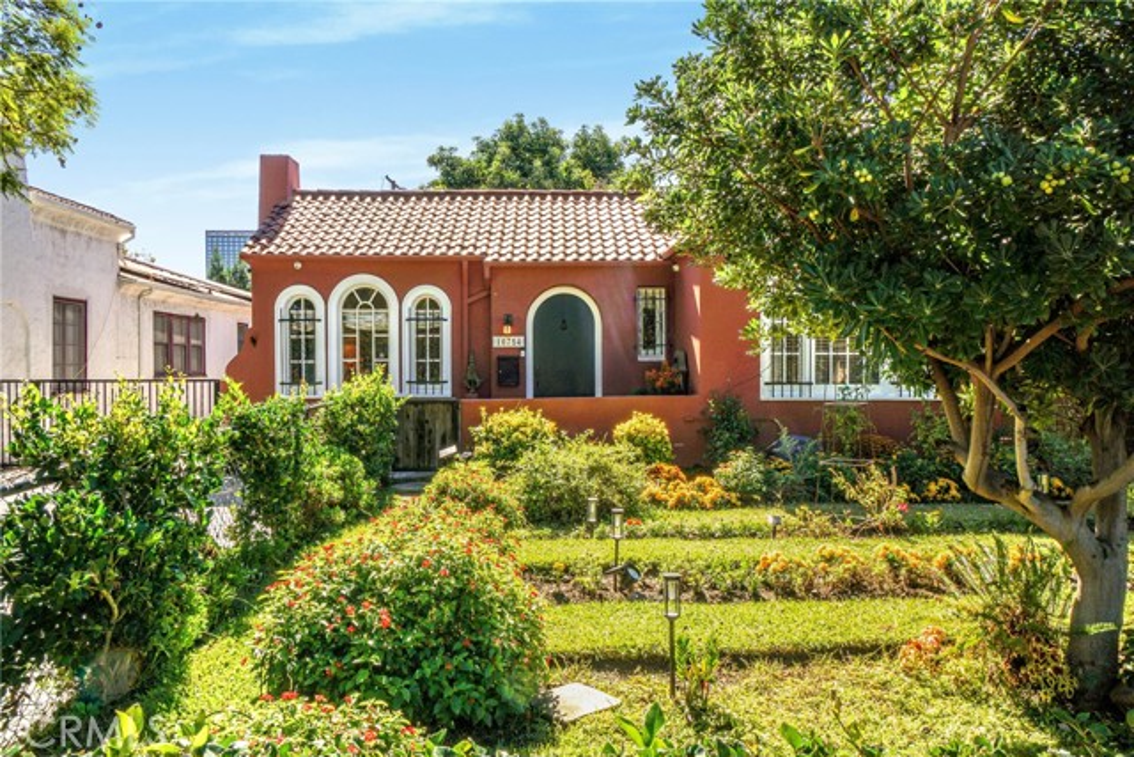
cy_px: 378
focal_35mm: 24
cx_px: 567
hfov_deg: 73.7
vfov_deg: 53.2
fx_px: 756
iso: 100
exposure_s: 1/40
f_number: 22
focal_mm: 16
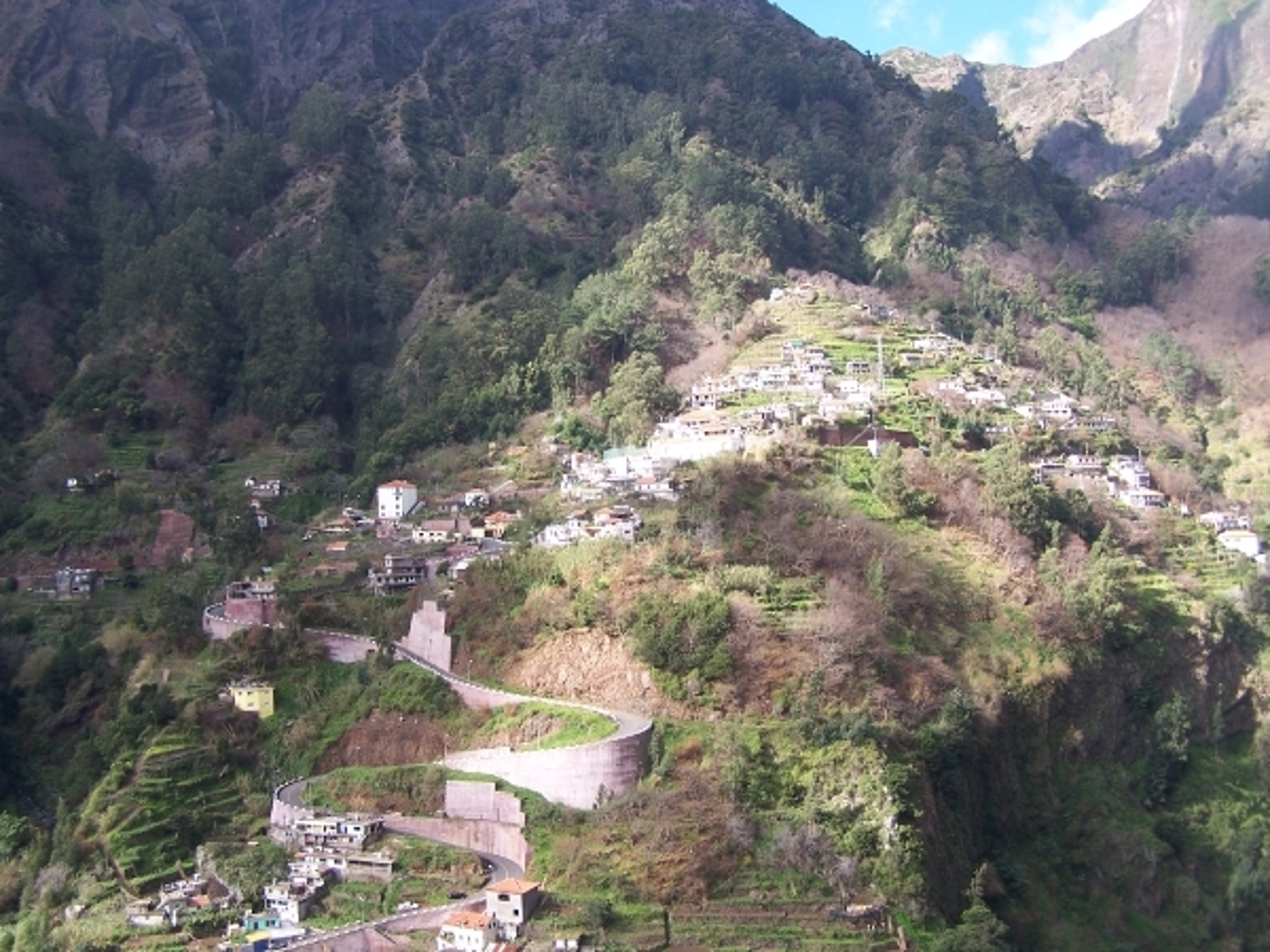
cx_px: 635
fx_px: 1394
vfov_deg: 37.7
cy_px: 476
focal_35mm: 38
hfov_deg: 49.0
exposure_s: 1/320
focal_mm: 6.3
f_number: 2.8
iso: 80
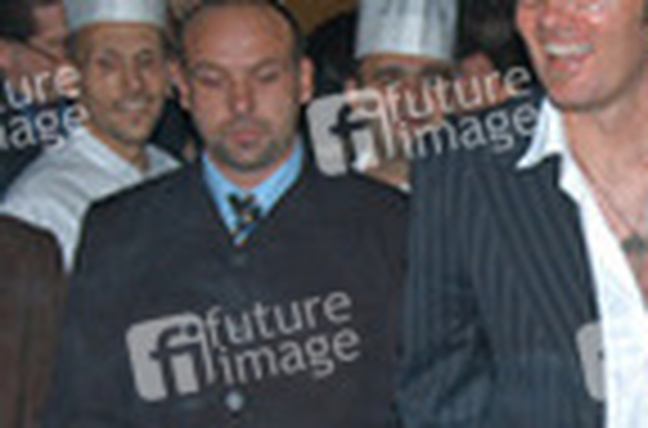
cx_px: 754
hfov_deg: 15.1
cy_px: 460
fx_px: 2368
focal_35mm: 132
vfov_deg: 10.2
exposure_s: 1/125
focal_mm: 28
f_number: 6.3
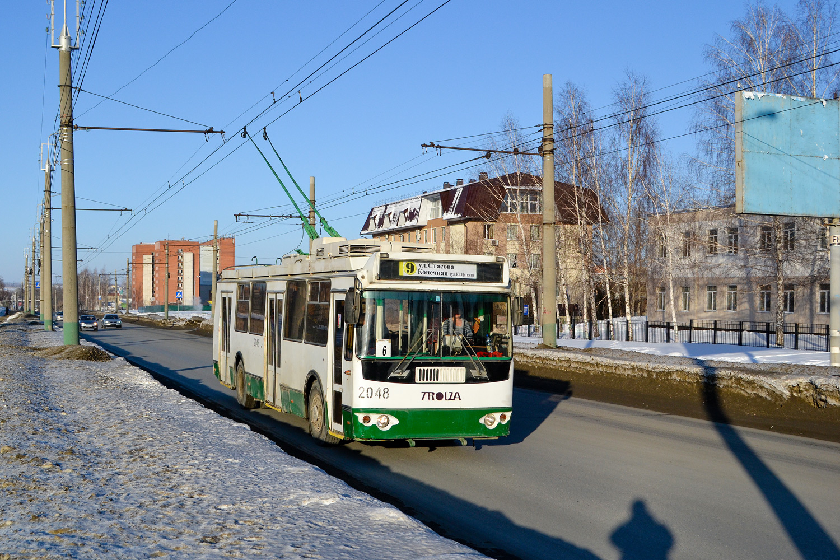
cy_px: 280
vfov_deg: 31.9
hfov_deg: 46.4
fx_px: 980
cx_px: 420
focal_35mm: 42
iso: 400
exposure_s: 1/1000
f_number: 8
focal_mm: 28
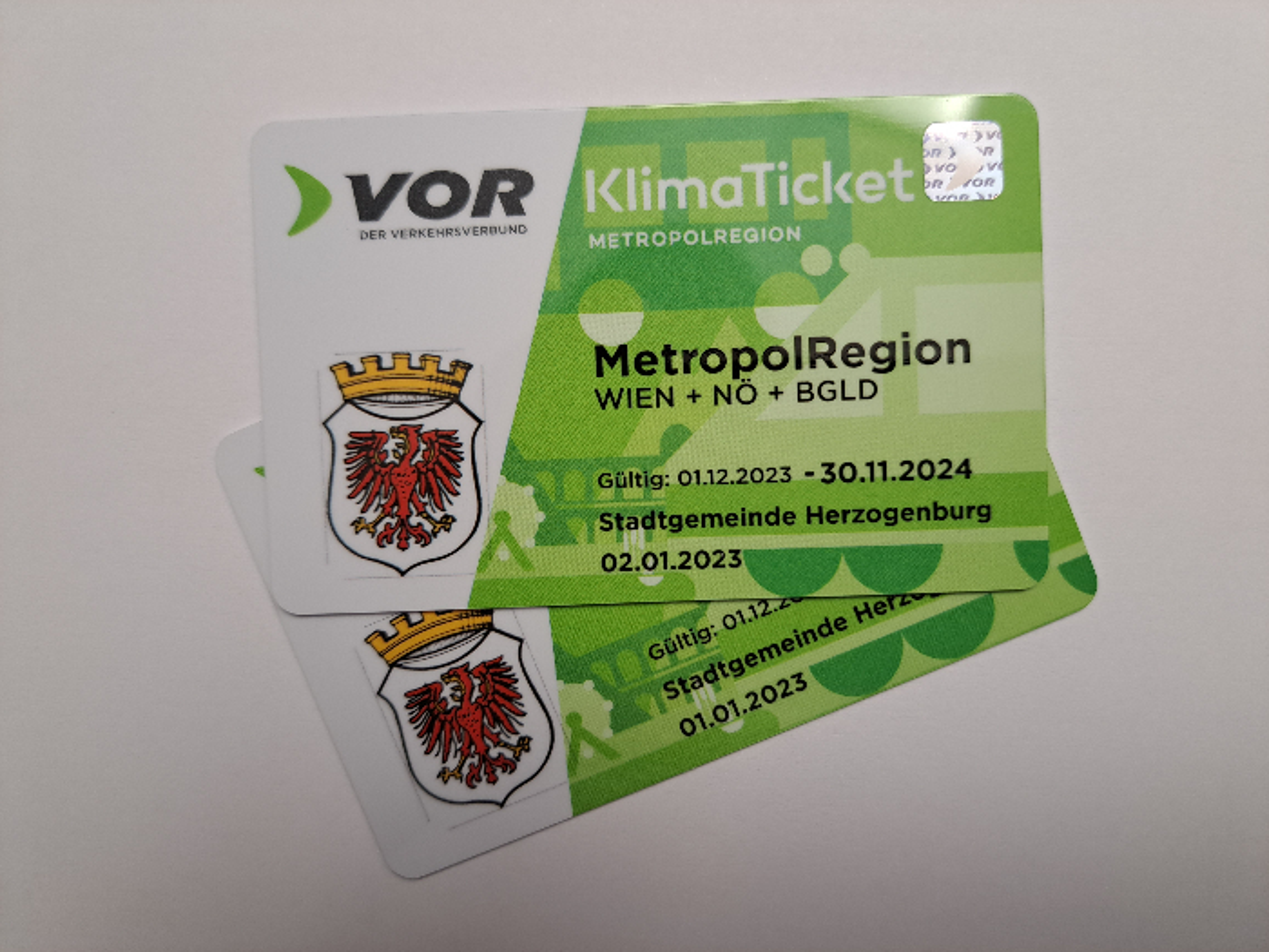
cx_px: 634
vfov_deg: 56.8
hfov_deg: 71.6
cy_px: 476
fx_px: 880
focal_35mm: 24
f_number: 1.8
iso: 50
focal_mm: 5.23
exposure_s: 1/50
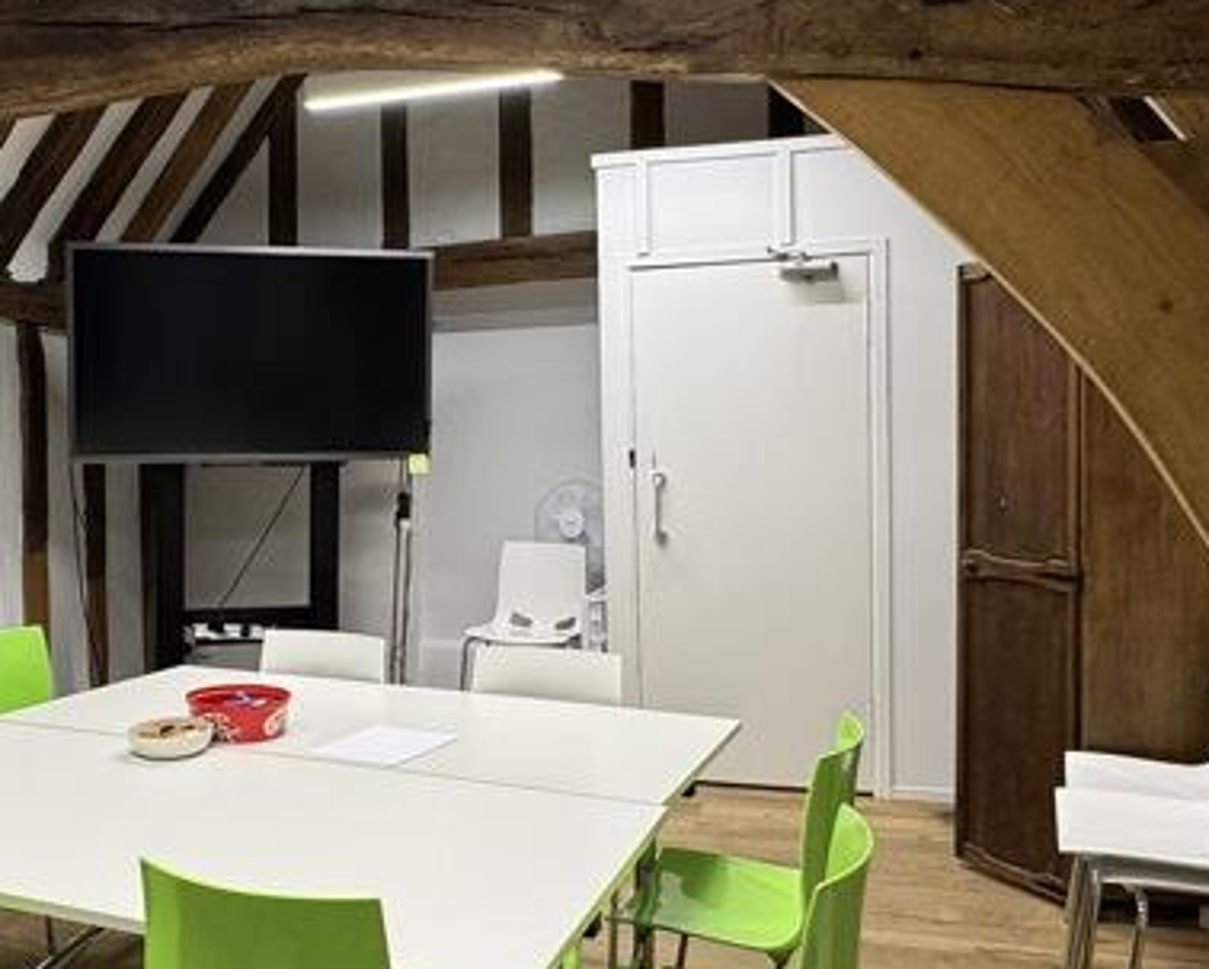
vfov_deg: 40.2
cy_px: 489
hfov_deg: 48.3
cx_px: 406
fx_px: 1325
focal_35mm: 37
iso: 125
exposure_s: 1/100
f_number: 2.2
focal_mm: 2.22
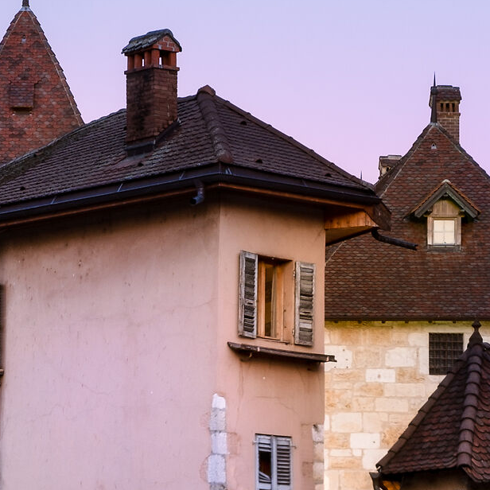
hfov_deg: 9.6
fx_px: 2915
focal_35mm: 182
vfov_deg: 9.5
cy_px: 561
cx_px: 287
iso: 160
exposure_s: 1/1.25
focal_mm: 36.5
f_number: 11
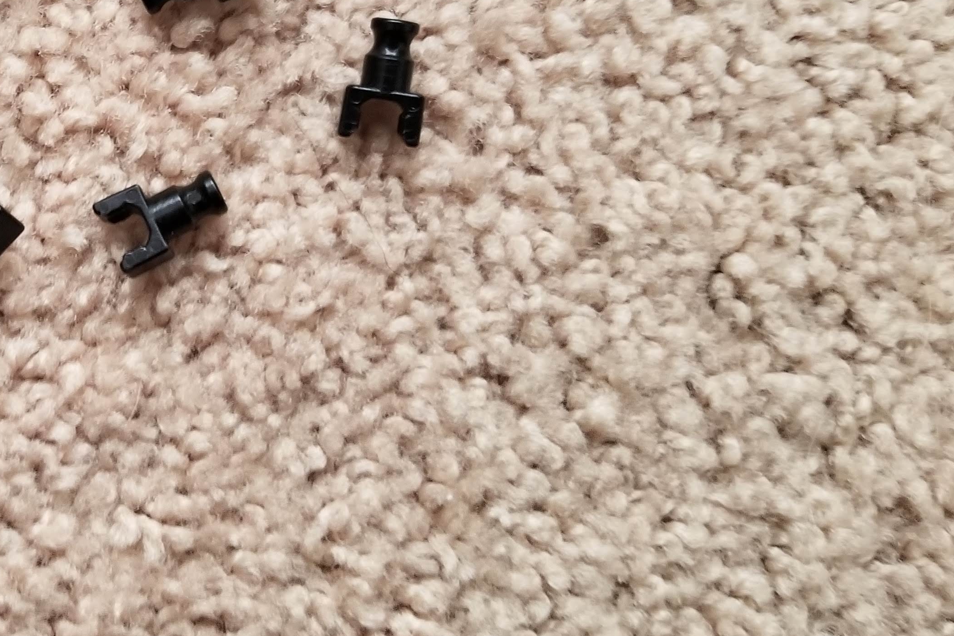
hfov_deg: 35.7
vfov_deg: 25.7
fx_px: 1378
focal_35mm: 52
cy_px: 158
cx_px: 83
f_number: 1.7
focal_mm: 4.25
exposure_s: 1/11
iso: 200
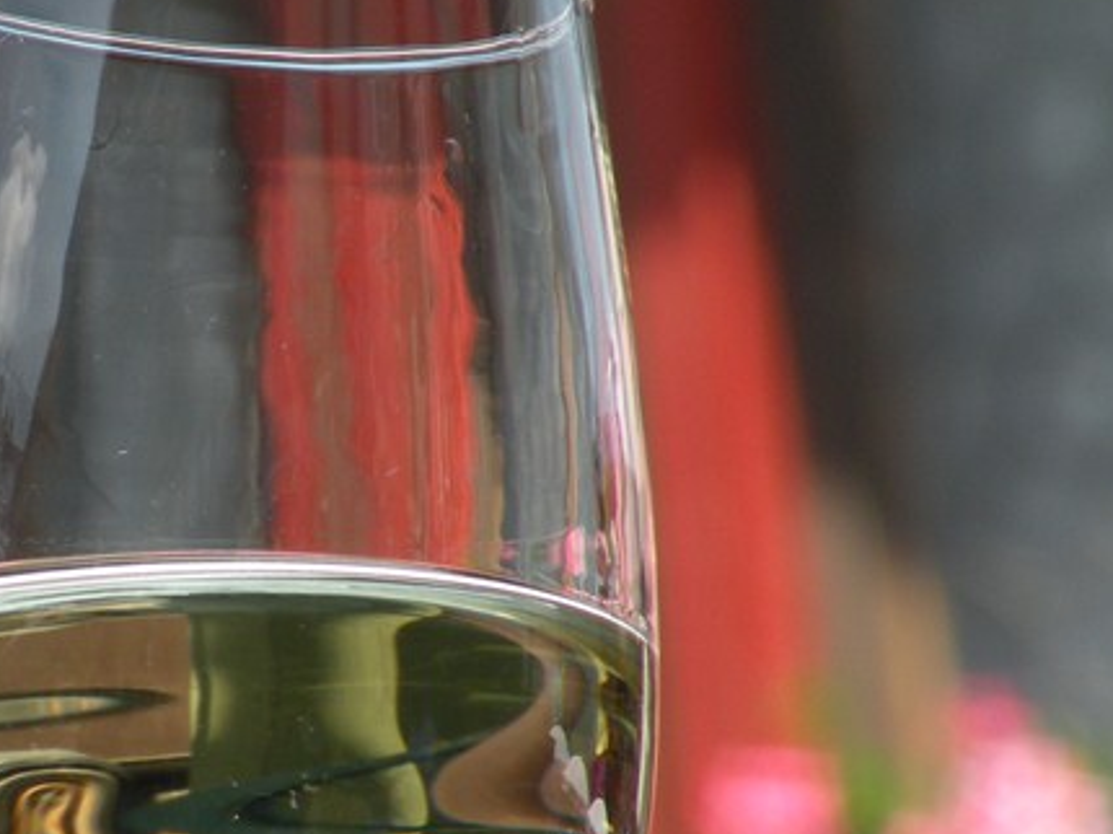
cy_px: 539
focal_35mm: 484
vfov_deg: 3.1
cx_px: 158
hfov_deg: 4.1
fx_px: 15553
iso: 64
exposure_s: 1/152
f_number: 5.6
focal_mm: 36.9
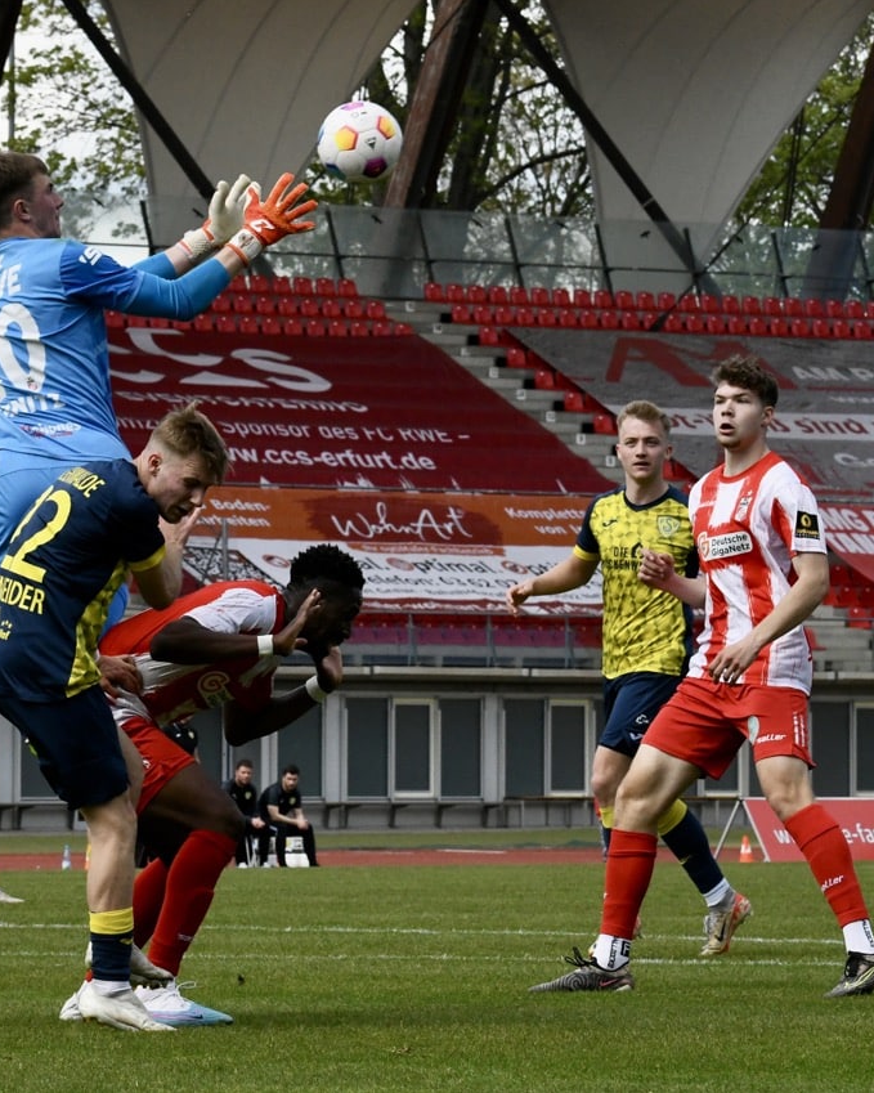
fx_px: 6177
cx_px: 359
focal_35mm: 191
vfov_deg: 10.1
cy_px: 546
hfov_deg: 8.1
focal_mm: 135
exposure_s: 1/1600
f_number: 14
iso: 2500
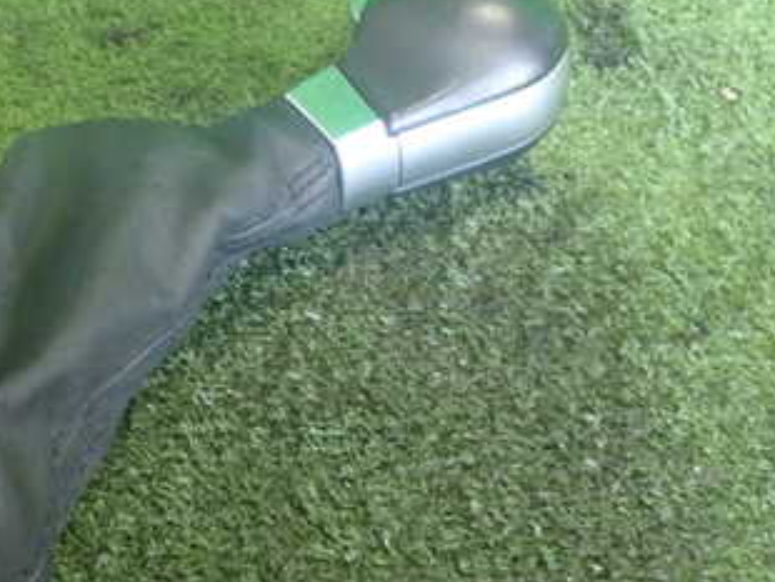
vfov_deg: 25.2
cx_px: 138
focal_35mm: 58
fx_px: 1300
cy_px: 250
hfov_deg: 32.2
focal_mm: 5.4
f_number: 2.3
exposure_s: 1/60
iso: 800
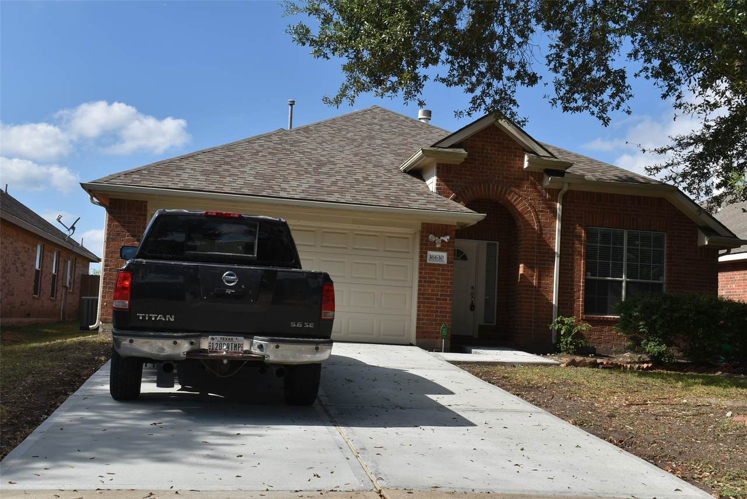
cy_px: 250
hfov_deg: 49.5
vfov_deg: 34.3
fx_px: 810
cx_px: 374
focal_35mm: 39
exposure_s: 1/250
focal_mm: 26
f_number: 8
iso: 110
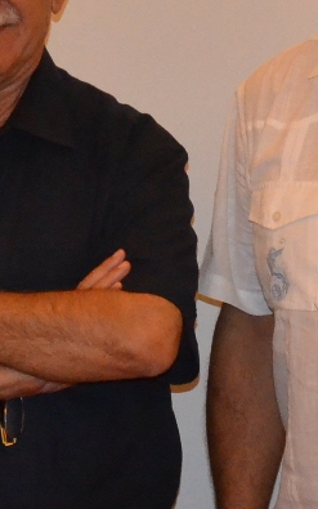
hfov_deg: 6.1
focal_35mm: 214
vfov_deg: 9.8
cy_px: 273
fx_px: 2966
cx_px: 207
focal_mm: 30
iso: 3200
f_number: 4.2
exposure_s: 1/60
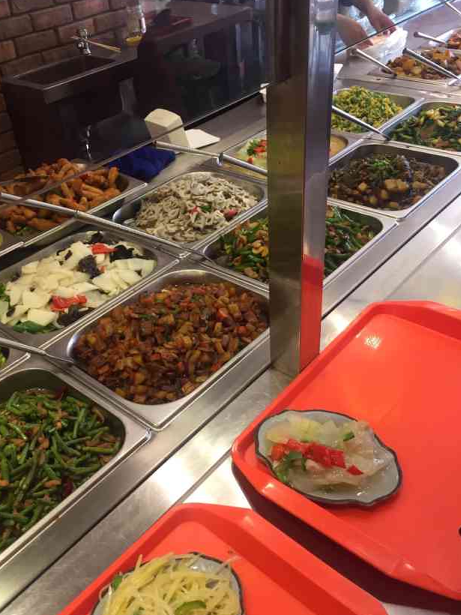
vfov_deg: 55.4
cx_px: 204
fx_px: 586
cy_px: 304
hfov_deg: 42.9
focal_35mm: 33
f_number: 2.2
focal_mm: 4.15
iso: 80
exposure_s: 1/33
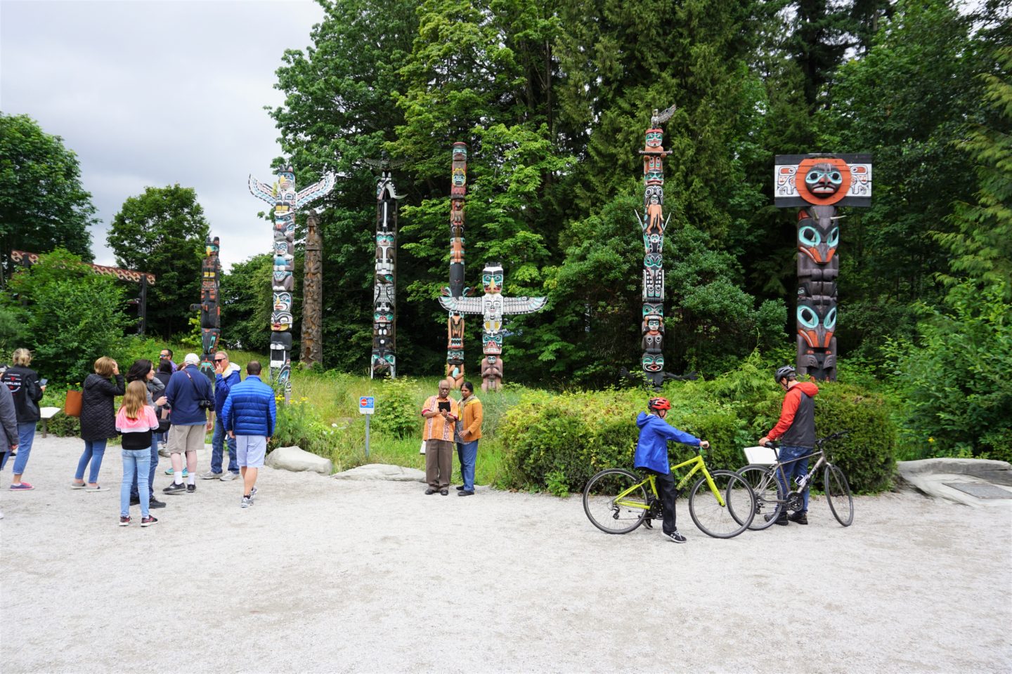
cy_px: 337
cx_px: 506
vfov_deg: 53.1
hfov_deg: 73.7
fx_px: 675
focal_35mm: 24
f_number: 8
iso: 100
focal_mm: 16
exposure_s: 1/80
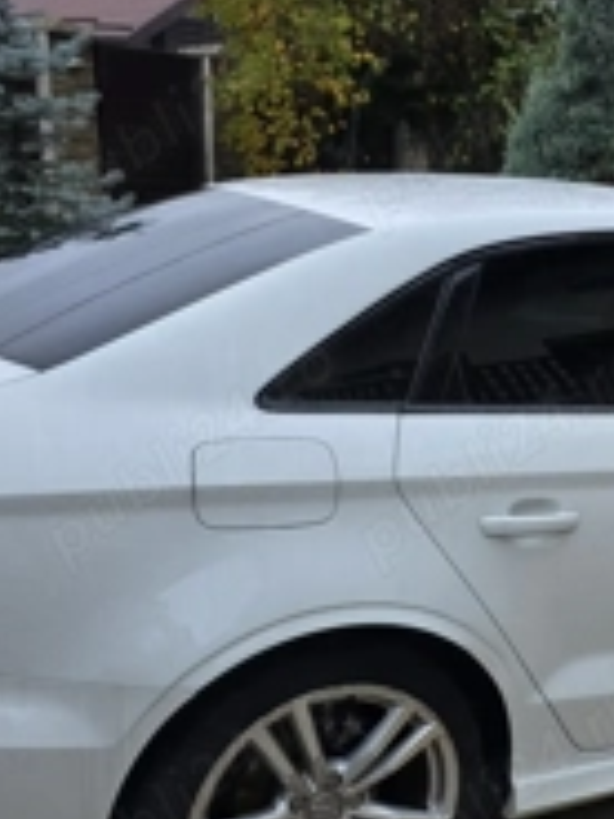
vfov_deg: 37.9
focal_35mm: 50
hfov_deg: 27.0
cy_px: 525
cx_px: 658
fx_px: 1182
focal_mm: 6.3
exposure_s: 1/359
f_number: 1.7
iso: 32
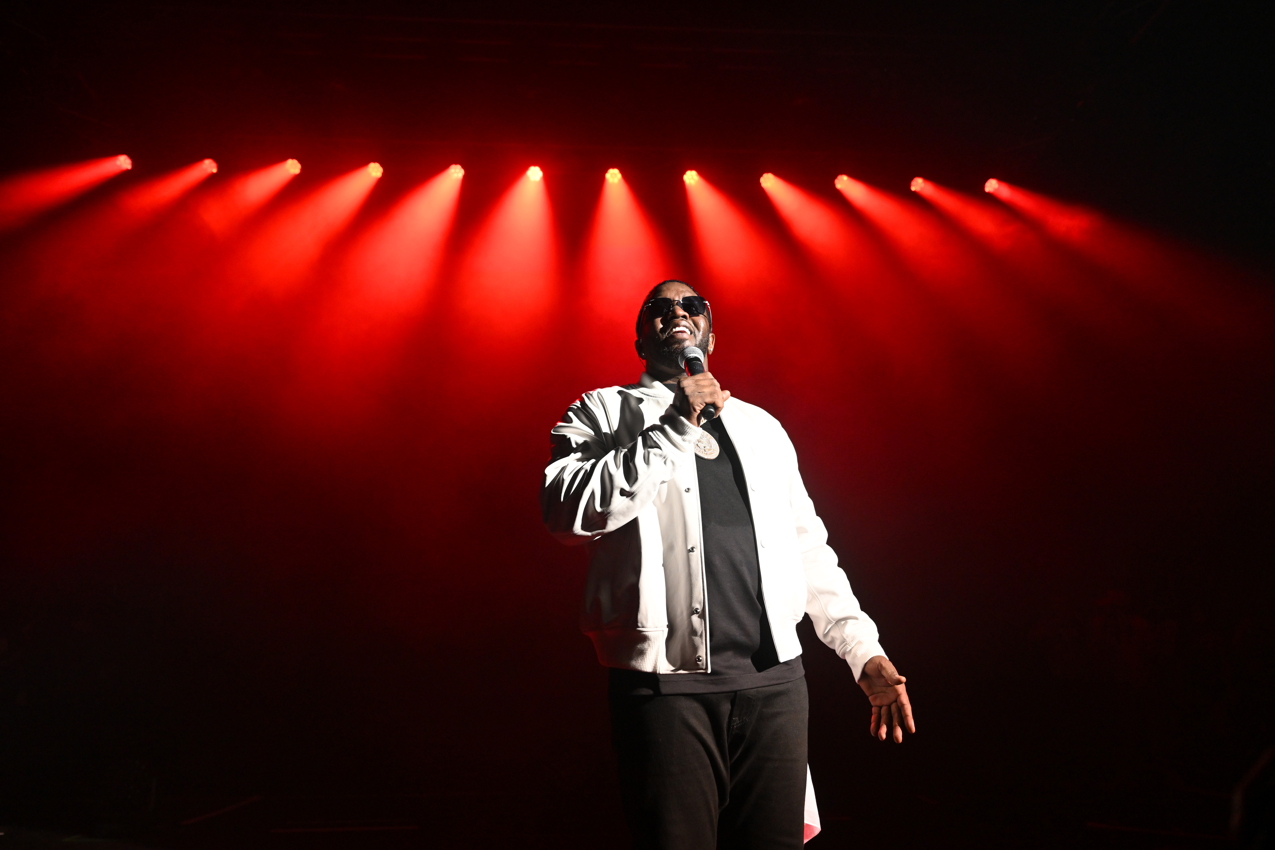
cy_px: 425
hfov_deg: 73.7
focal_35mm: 24
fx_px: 850
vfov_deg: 53.1
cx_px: 638
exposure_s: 1/640
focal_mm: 24
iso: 2000
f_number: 2.8
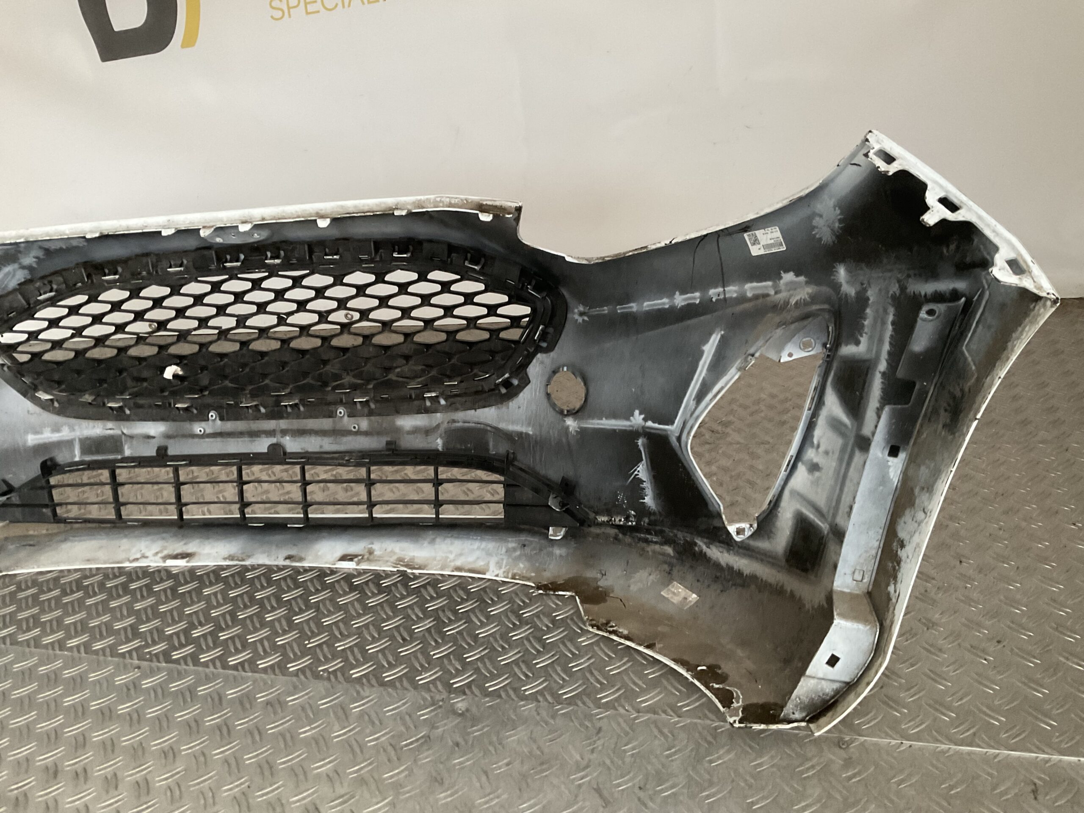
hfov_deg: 61.7
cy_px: 406
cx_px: 542
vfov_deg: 48.2
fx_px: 908
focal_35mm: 29
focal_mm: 3
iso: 250
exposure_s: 1/50
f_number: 1.8
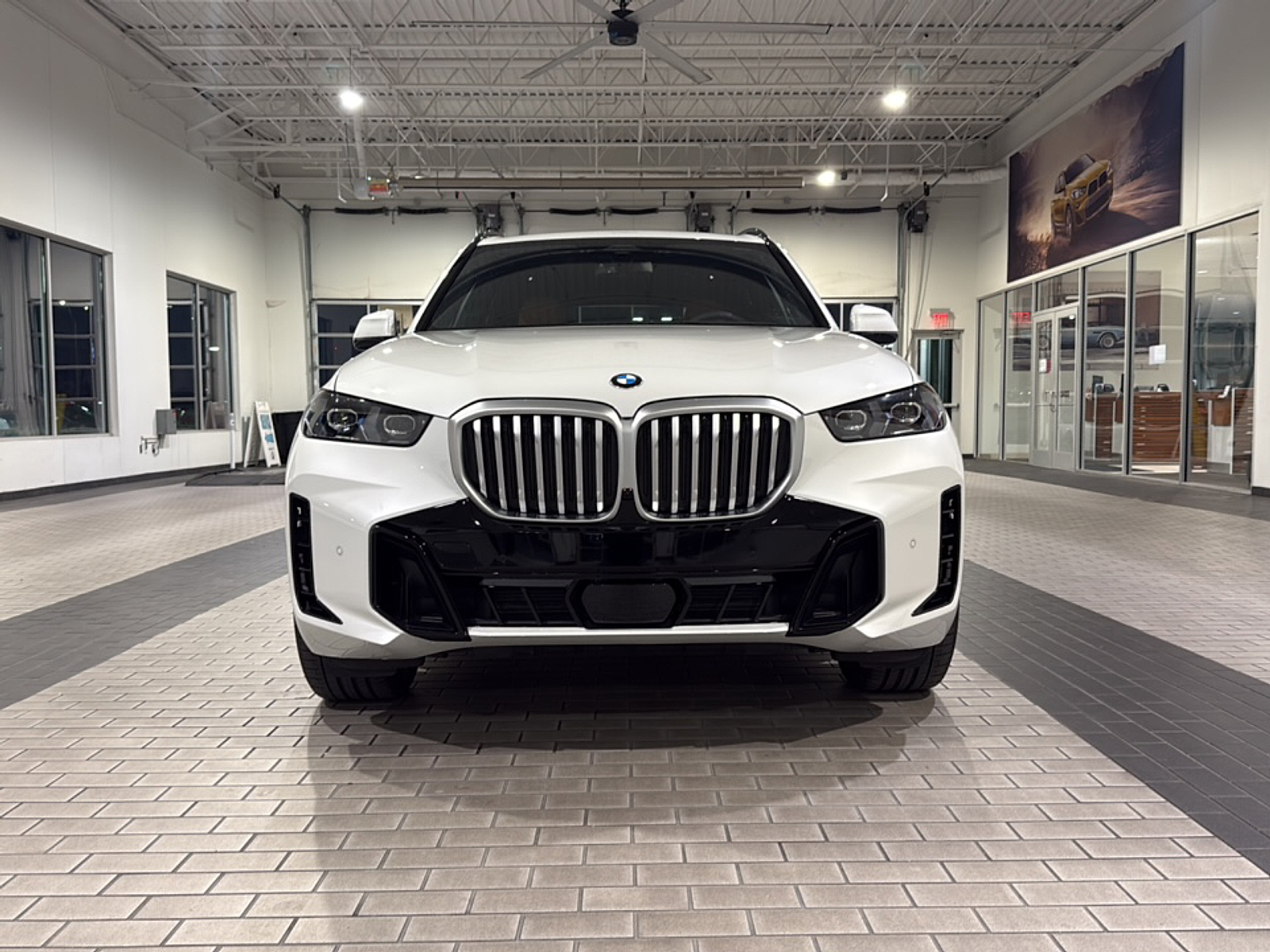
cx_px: 635
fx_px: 917
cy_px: 476
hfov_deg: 69.4
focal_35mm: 25
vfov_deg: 54.9
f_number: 1.78
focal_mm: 6.76
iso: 80
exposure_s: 1/40
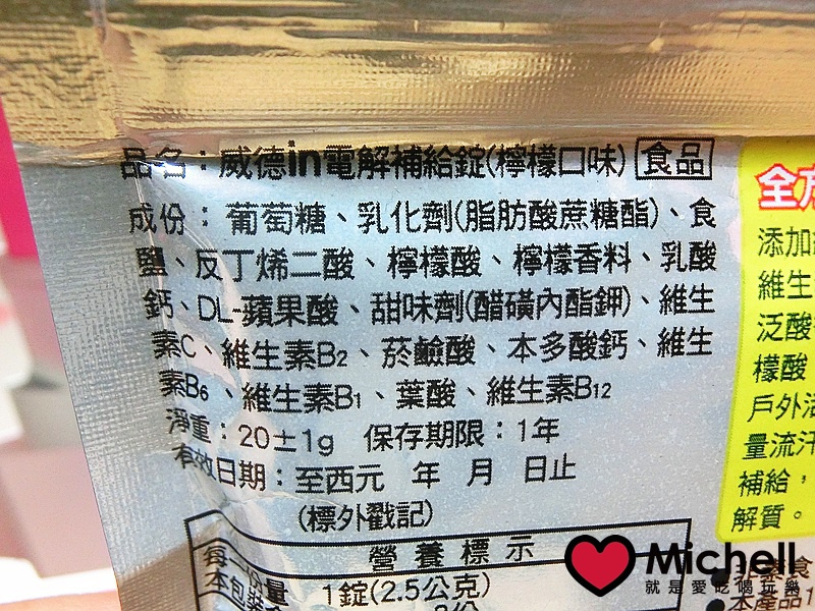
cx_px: 408
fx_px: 706
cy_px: 306
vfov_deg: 46.8
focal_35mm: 30
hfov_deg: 60.0
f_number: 3.5
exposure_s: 1/40
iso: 400
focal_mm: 5.36
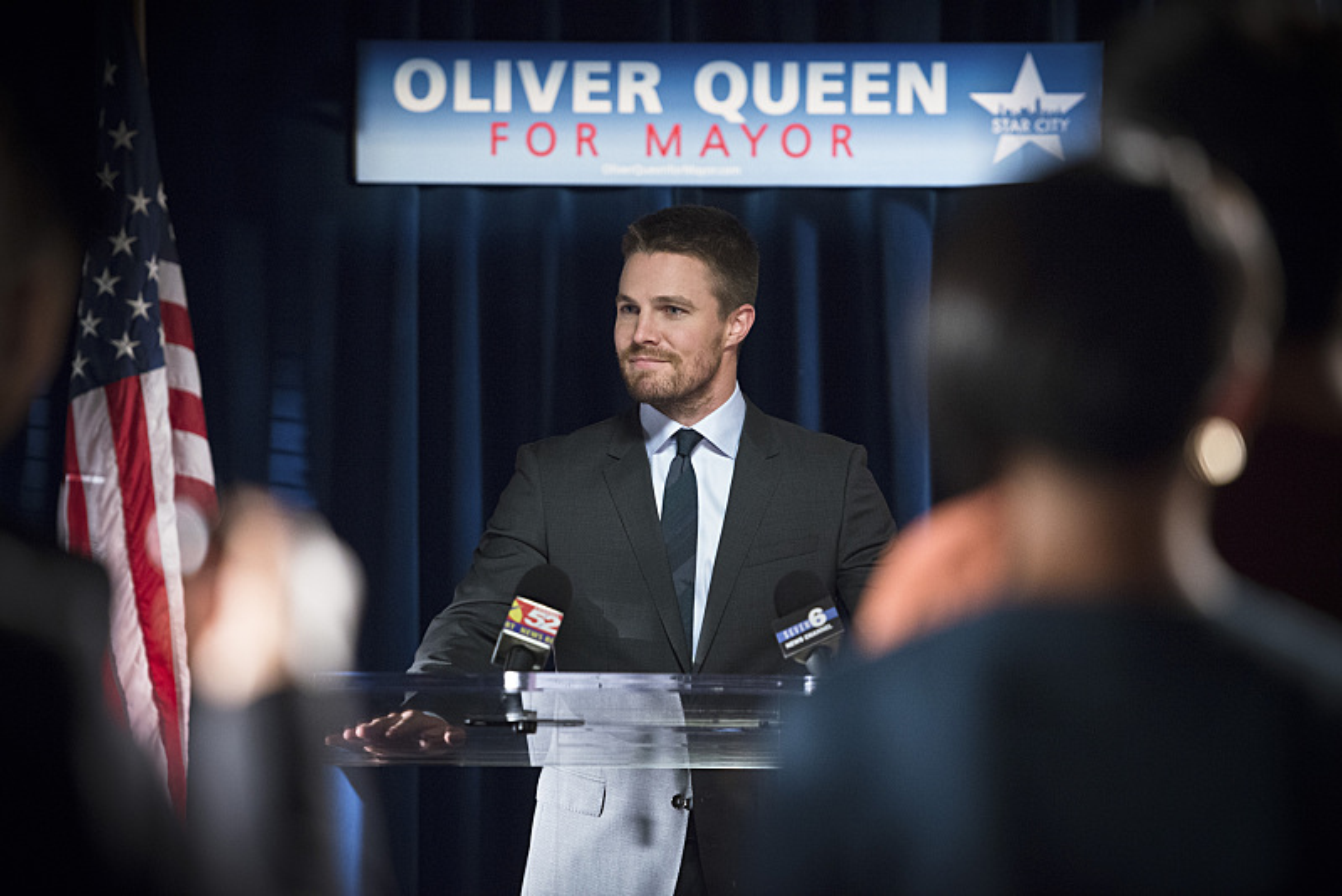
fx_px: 6339
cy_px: 448
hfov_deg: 12.1
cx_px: 671
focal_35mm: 170
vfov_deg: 8.1
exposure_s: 1/80
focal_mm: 170
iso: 3200
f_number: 2.8
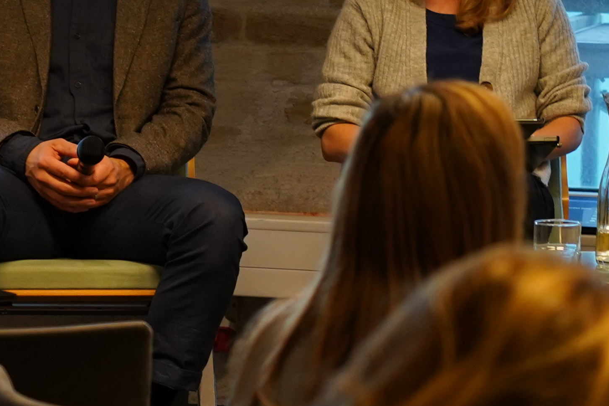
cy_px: -7
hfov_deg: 7.6
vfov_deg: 5.1
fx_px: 4533
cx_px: 864
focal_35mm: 268
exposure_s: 1/80
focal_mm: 65
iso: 1250
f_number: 4
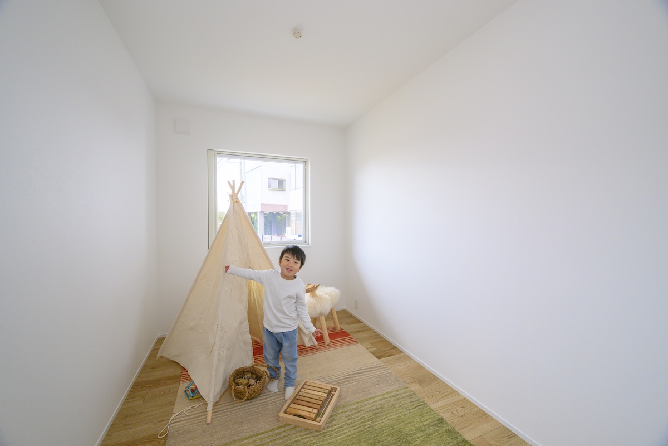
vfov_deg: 81.2
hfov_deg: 104.3
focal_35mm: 14
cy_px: 223
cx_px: 334
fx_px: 260
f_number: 8
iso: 400
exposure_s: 1/30
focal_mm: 14
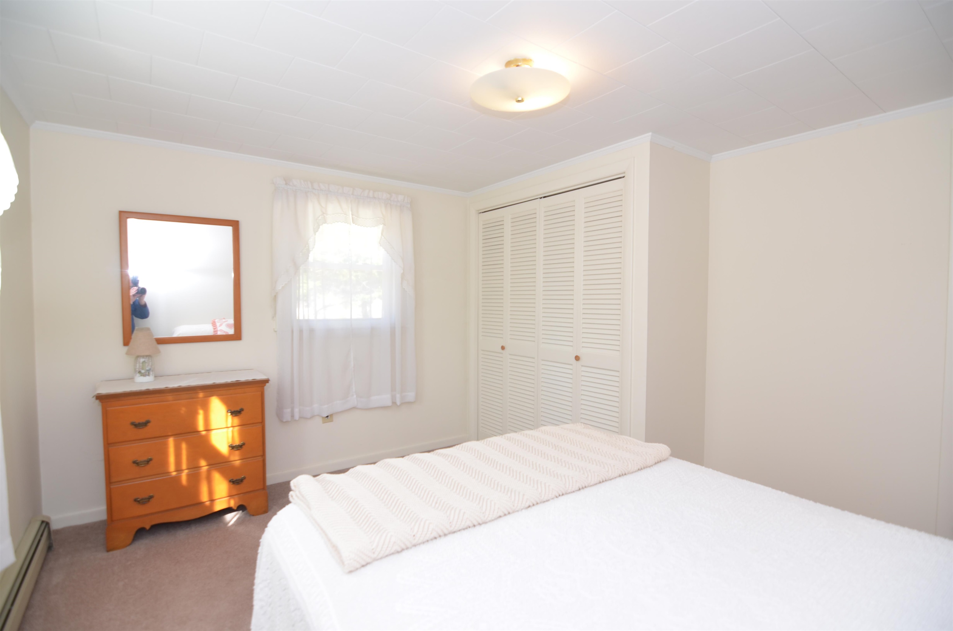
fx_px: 436
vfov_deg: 71.8
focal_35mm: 16
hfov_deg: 95.1
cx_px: 476
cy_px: 316
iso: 250
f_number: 4
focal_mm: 11
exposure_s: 1/60
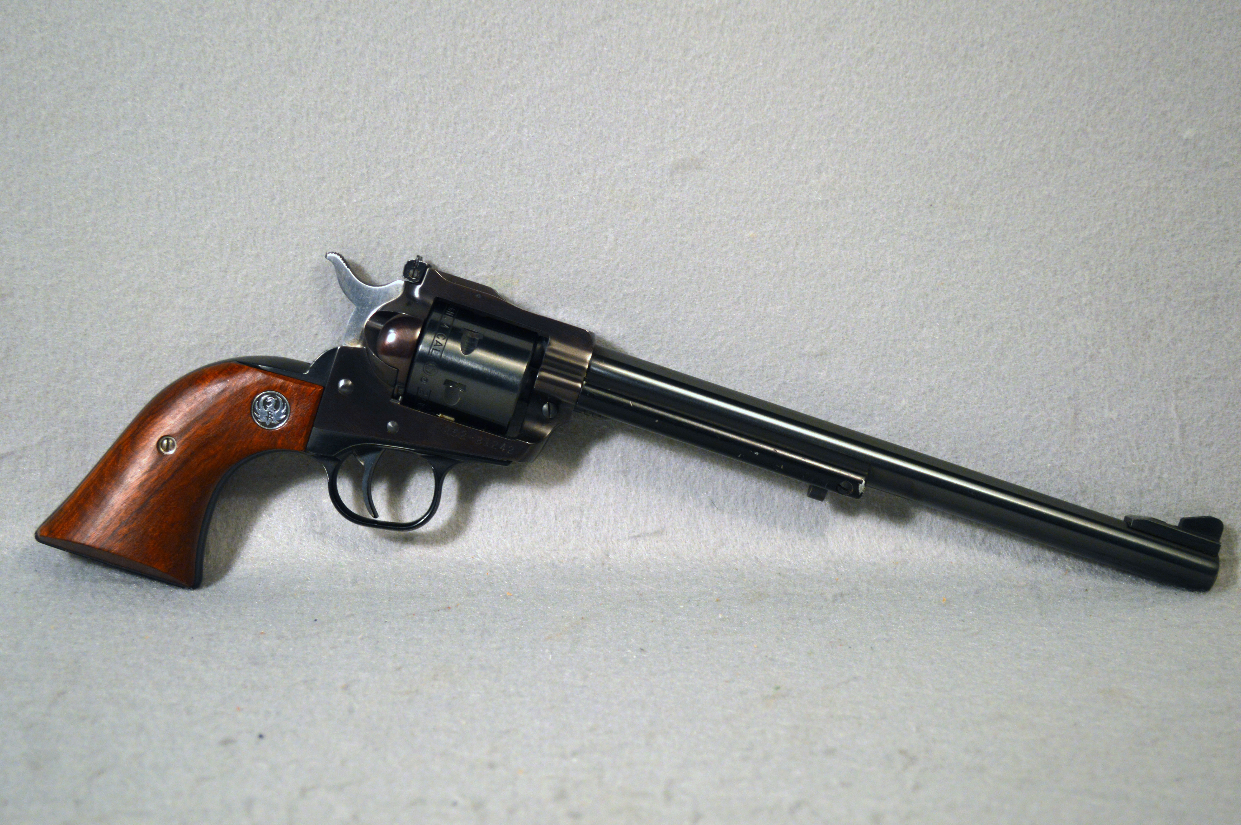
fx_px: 1860
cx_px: 620
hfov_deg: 36.9
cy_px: 412
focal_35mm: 54
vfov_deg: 25.0
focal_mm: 36
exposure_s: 1/100
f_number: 5
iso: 400
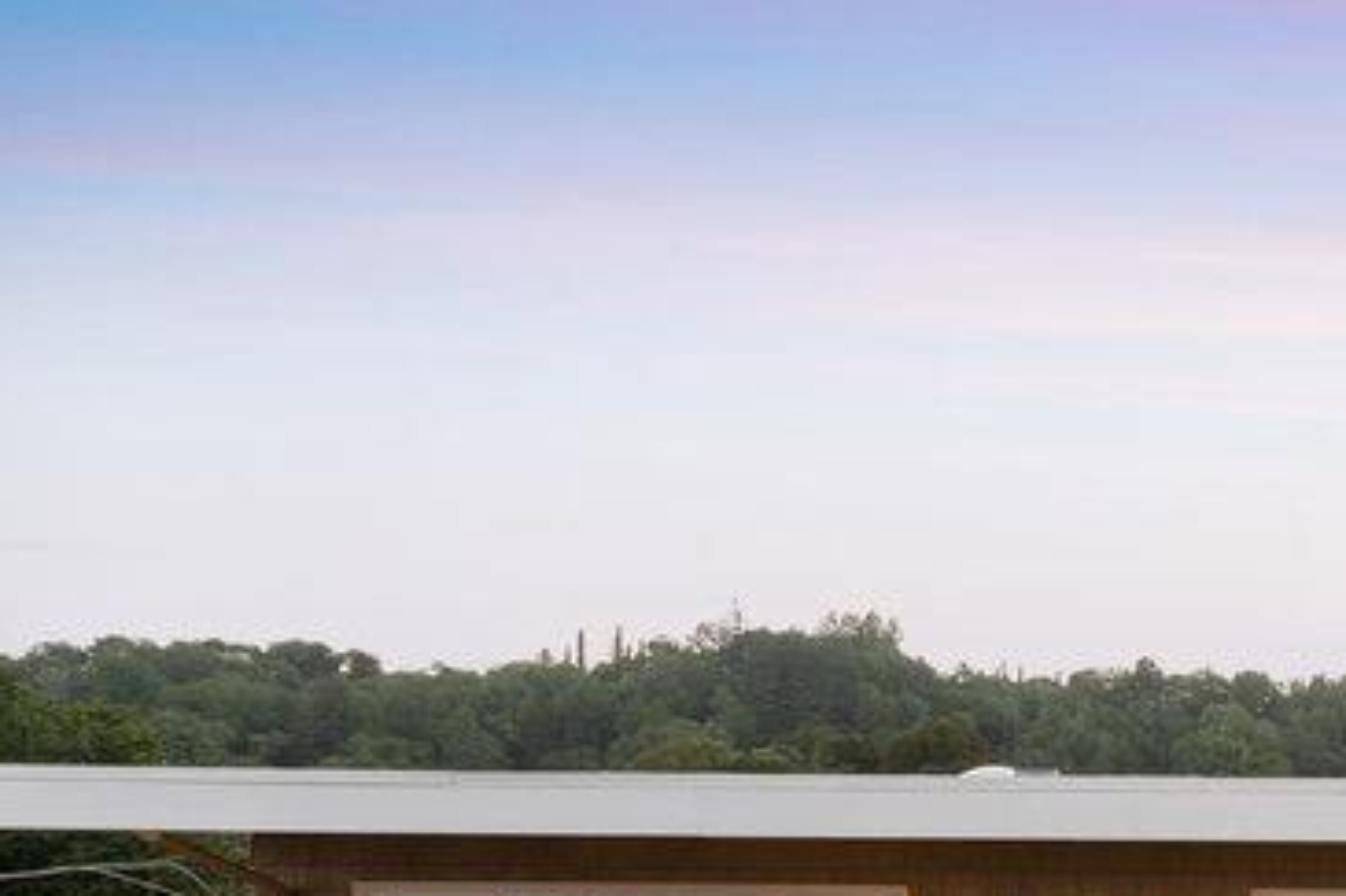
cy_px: 940
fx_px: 1719
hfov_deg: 25.6
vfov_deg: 27.2
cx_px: 2202
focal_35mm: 46
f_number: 6.3
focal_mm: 14
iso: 400
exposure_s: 1/6
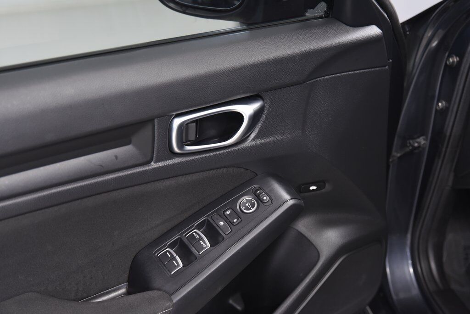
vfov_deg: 24.7
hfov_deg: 36.2
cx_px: 235
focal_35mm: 55
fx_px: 718
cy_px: 157
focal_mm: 55
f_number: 4
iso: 1600
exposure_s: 1/20
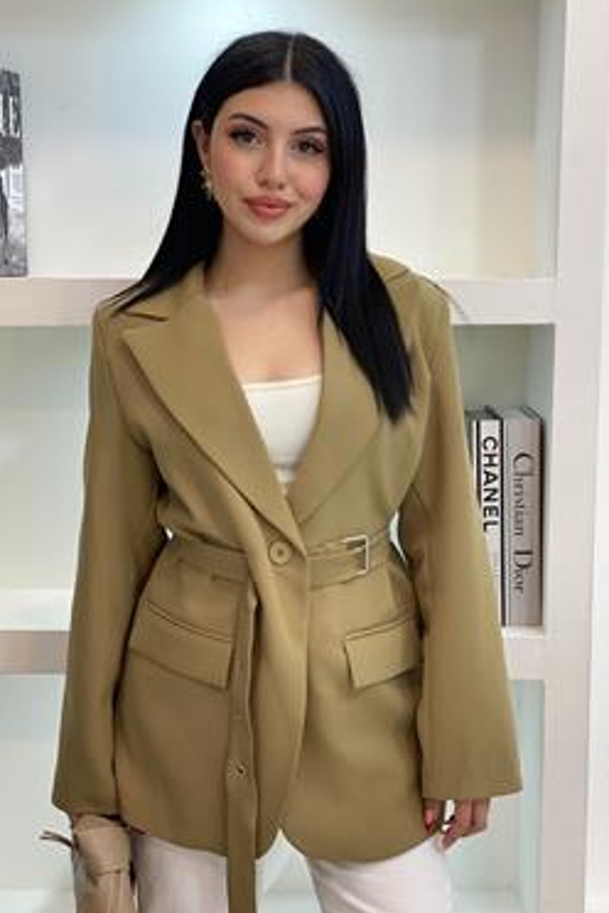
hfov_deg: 22.6
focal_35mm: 60
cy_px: 480
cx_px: 295
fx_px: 1522
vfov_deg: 33.4
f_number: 2
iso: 125
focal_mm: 6
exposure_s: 1/120
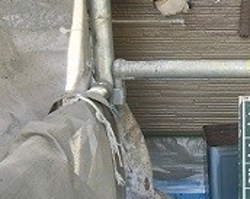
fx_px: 414
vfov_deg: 27.0
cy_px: 113
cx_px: 206
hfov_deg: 32.5
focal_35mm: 56
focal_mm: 4.24
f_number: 3
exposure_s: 1/100
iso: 100
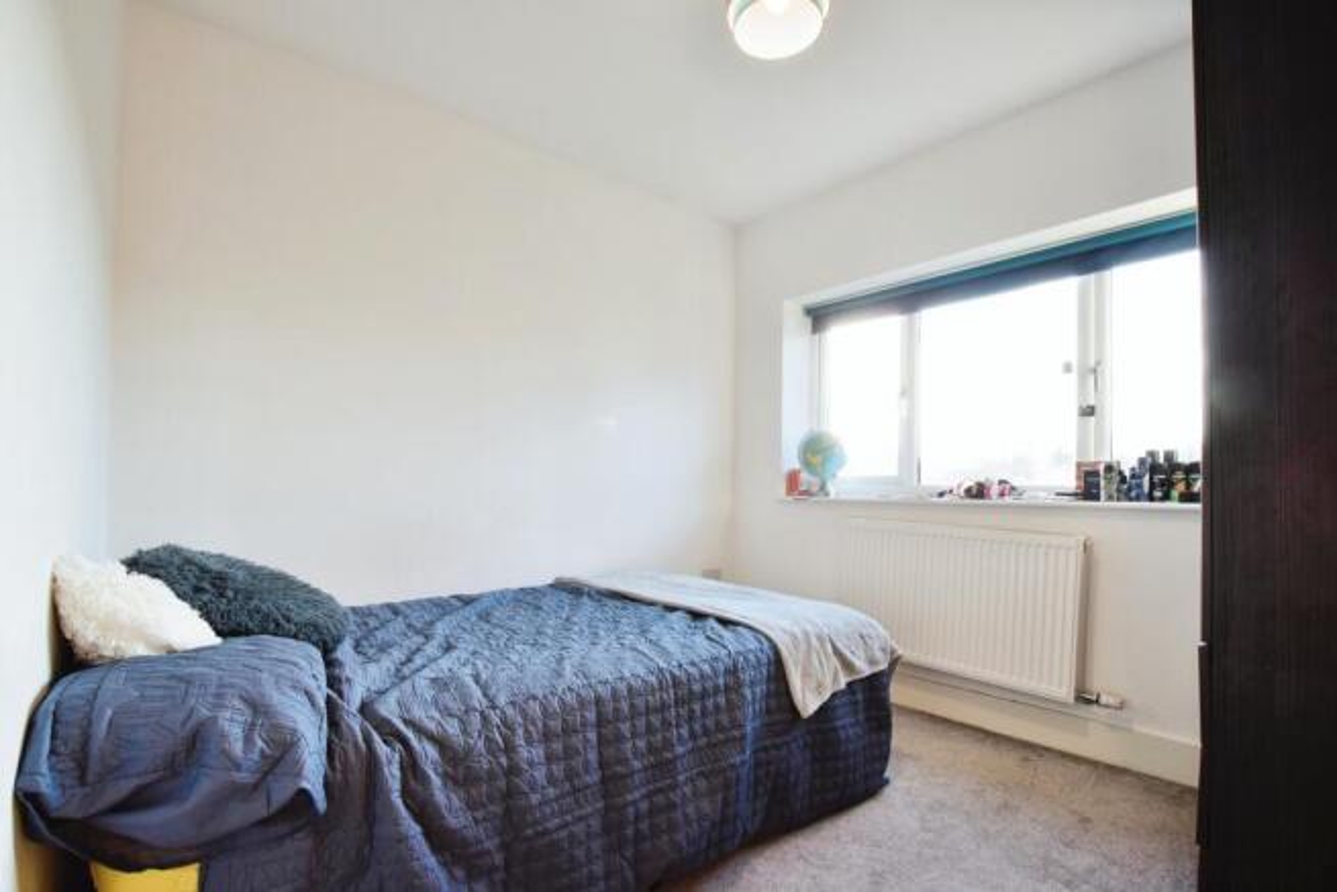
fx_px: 557
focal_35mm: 15
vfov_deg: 77.4
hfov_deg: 100.4
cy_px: 446
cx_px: 668
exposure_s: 1/20
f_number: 9
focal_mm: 10
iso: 640
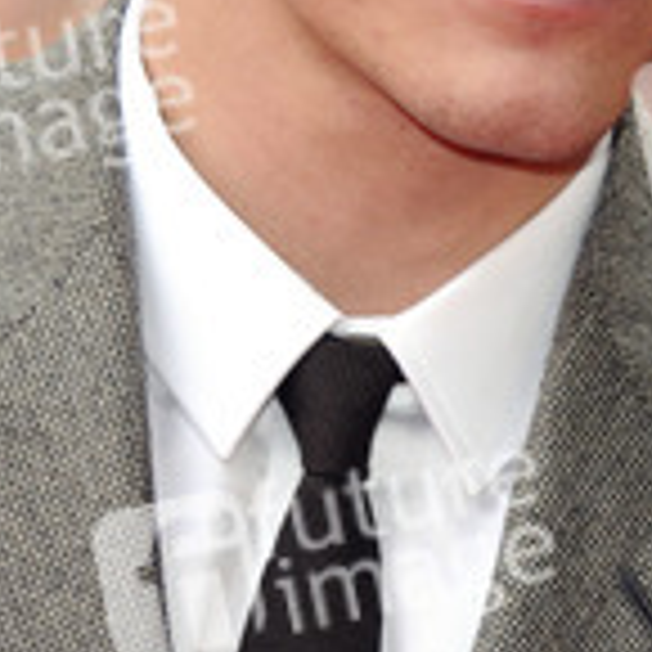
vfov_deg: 4.7
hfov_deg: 4.7
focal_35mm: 369
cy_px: -117
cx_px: 456
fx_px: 7867
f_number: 5
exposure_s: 1/160
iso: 400
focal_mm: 105
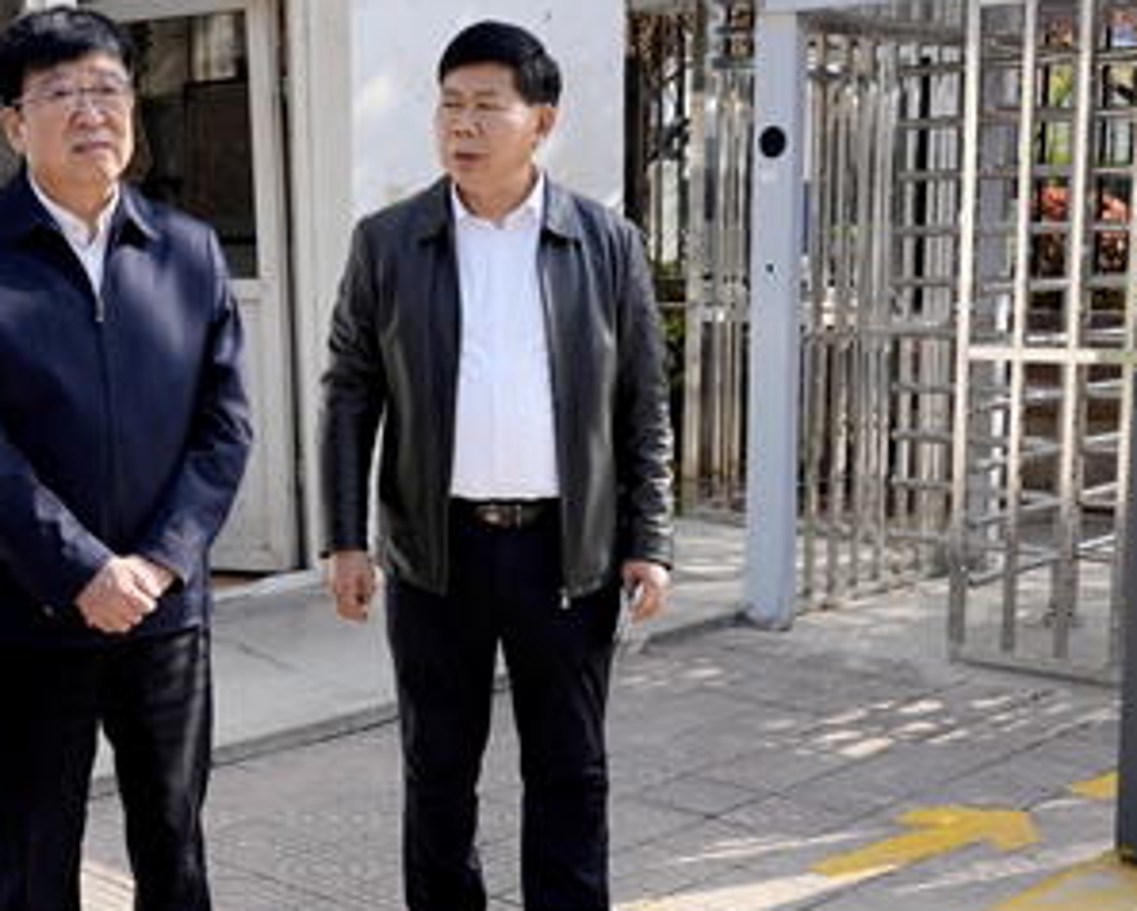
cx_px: 383
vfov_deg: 27.5
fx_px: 1852
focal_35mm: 55
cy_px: 597
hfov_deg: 33.8
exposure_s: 1/250
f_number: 5.6
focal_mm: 29
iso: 100
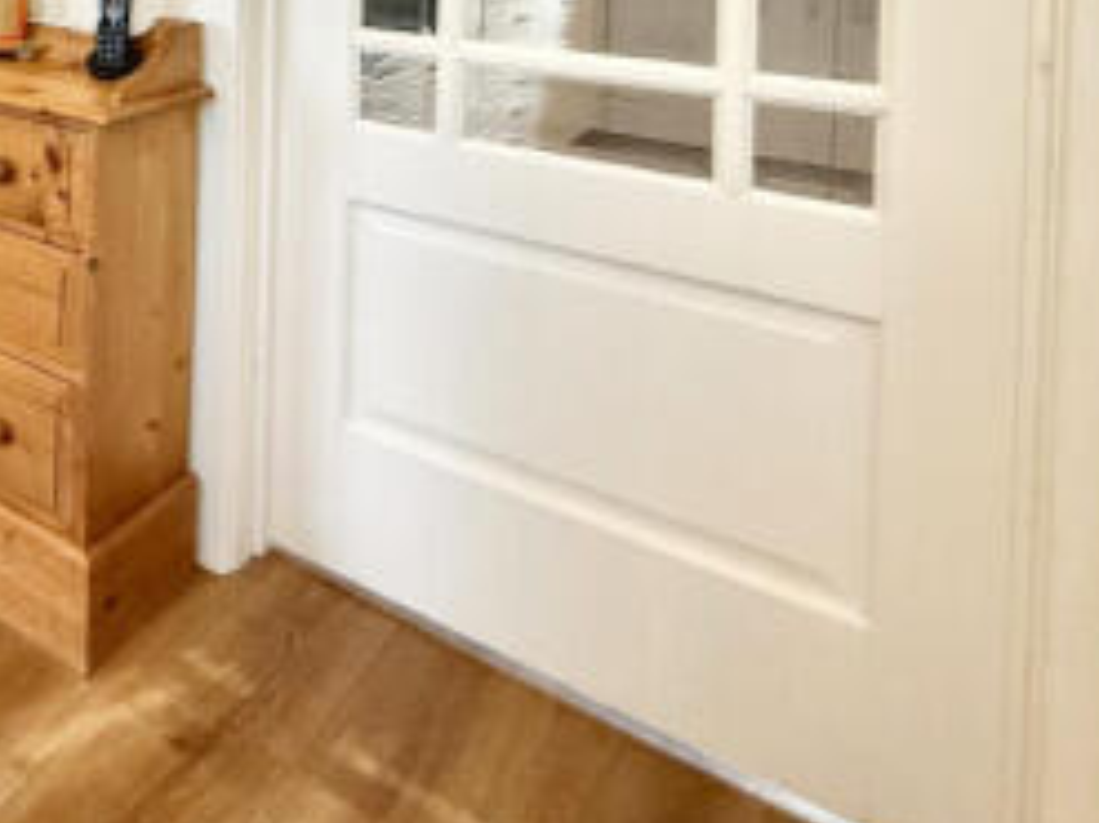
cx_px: -171
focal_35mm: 33
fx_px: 1047
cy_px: -105
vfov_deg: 35.8
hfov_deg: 41.2
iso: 400
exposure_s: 1/100
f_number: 2.2
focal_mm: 2.22
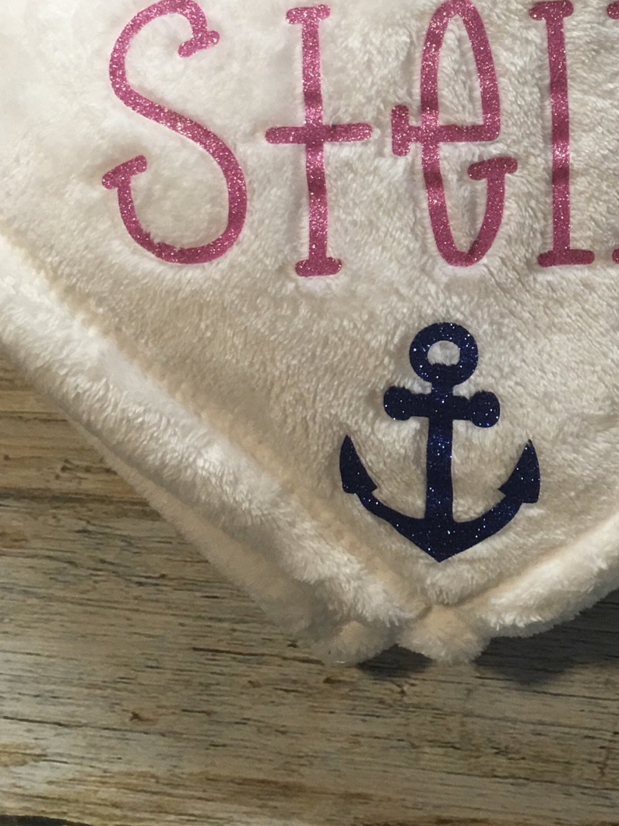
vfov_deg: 33.3
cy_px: 155
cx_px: 558
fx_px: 1336
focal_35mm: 56
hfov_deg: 25.3
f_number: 2.2
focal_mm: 4.15
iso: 32
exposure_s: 1/15
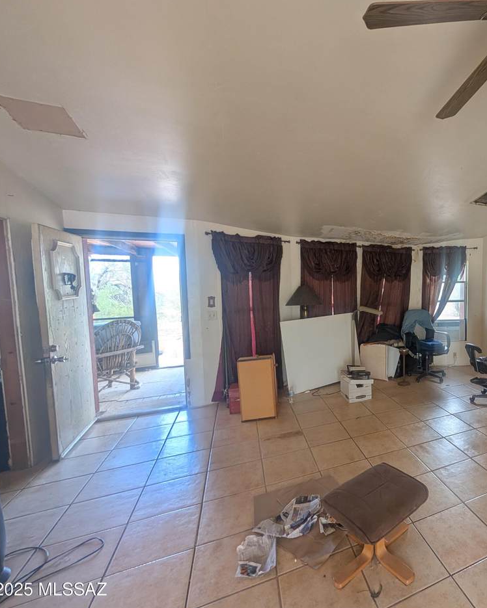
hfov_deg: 71.6
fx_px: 288
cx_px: 395
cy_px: 306
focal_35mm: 16
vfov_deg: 93.1
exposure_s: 1/75.4
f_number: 1.7
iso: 55
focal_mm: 2.02
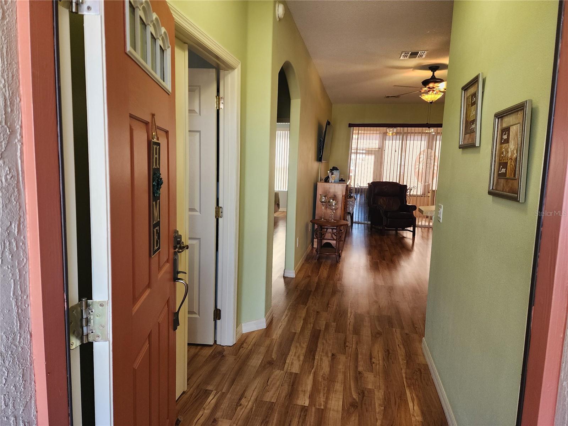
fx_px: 377
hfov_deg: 73.9
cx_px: 284
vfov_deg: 58.9
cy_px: 213
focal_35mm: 23
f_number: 1.8
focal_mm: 6.4
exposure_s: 1/120
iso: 200
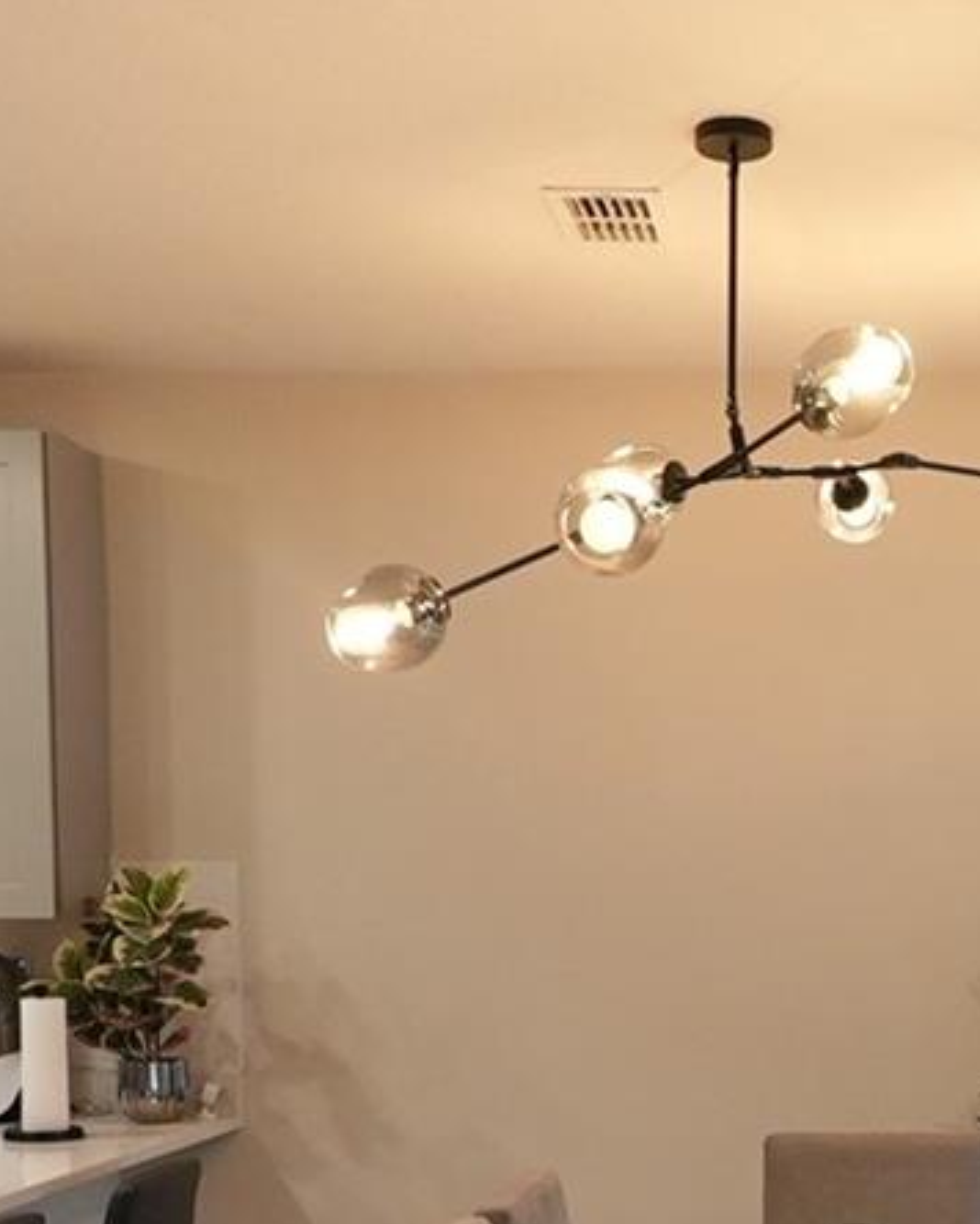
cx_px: 779
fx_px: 1958
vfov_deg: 32.8
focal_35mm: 54
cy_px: 1129
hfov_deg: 27.6
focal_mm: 11
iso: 1250
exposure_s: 1/160
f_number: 3.2
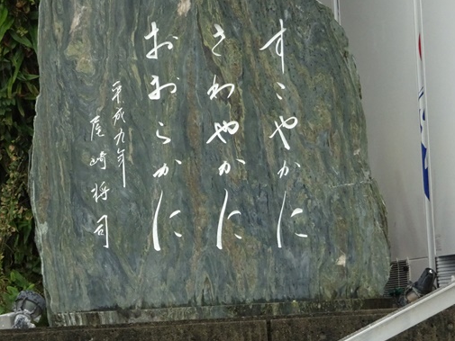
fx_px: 3642
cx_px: 242
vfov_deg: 5.4
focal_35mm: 277
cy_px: 161
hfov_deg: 7.1
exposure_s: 1/200
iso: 640
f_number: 6.3
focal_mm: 34.17
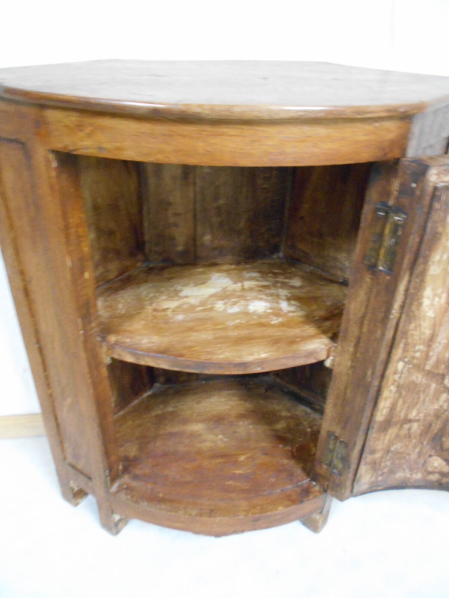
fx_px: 450
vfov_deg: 67.3
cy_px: 299
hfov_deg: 53.1
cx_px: 224
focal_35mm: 26
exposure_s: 1/5
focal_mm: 4.6
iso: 800
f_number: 3.2
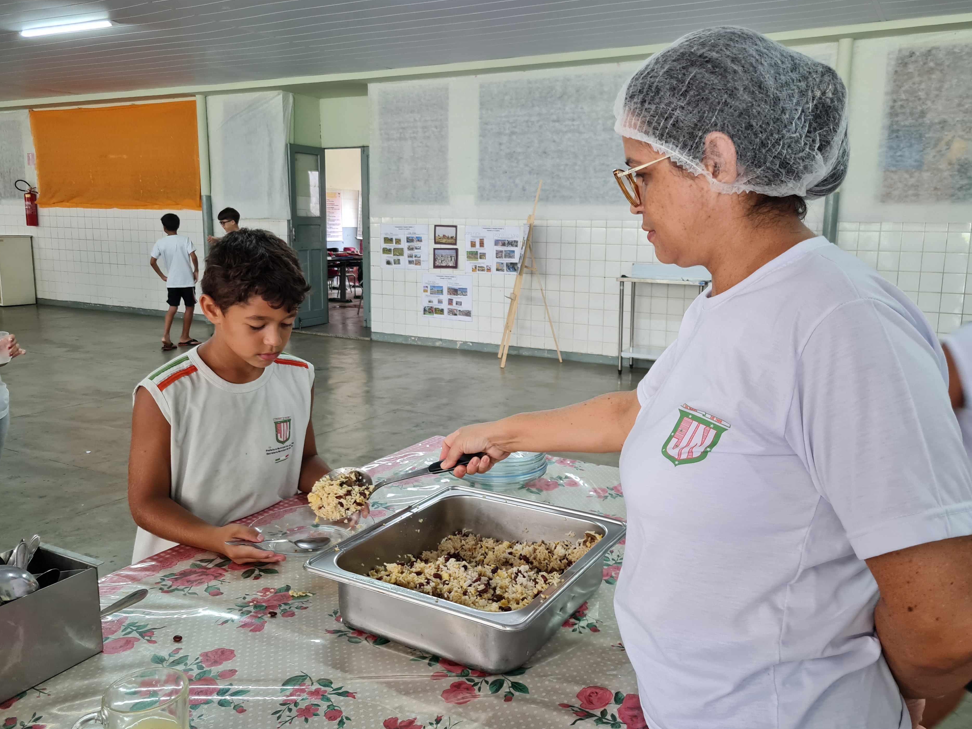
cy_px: 348
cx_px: 519
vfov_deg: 49.7
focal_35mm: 28
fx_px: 786
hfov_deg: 63.4
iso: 250
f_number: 1.8
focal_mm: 5.4
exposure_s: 1/60
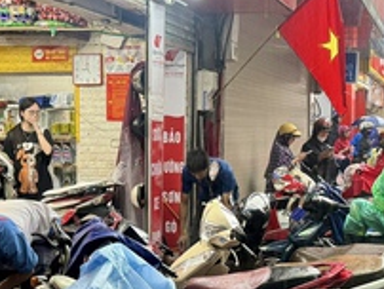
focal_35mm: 76
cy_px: 156
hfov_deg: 25.6
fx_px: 844
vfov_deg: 19.4
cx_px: 194
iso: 250
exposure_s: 1/60
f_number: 1.78
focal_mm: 6.76
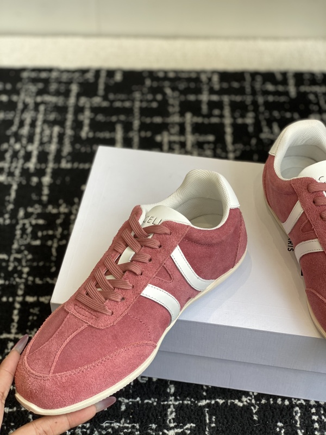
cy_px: 218
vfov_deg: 36.8
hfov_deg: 28.0
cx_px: 163
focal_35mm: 52
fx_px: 653
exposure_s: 1/122
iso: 20
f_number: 2
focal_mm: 6
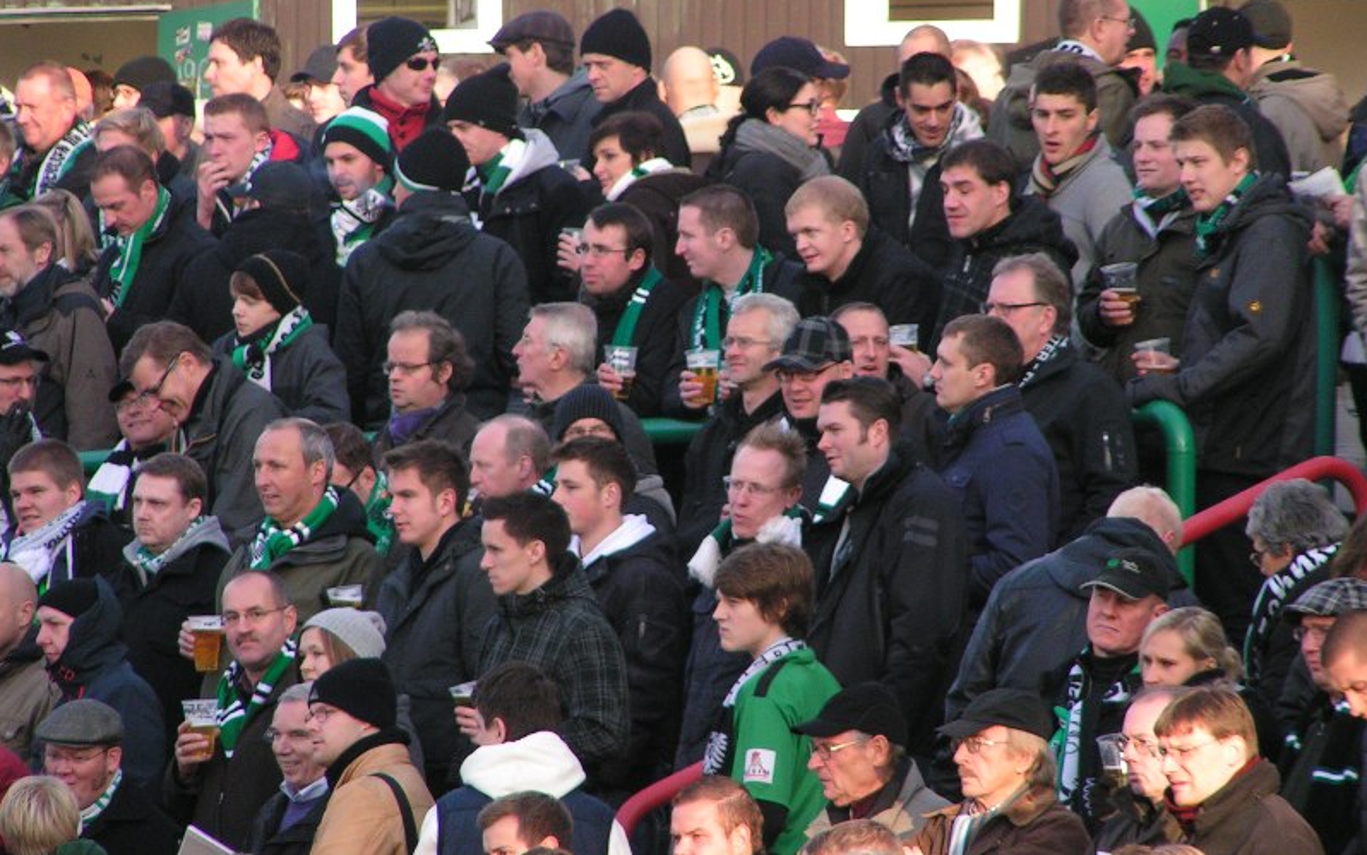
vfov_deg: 3.3
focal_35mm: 404
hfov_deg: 5.2
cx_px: 684
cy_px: 344
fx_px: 15053
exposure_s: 1/400
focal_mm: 58
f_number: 3.5
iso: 125
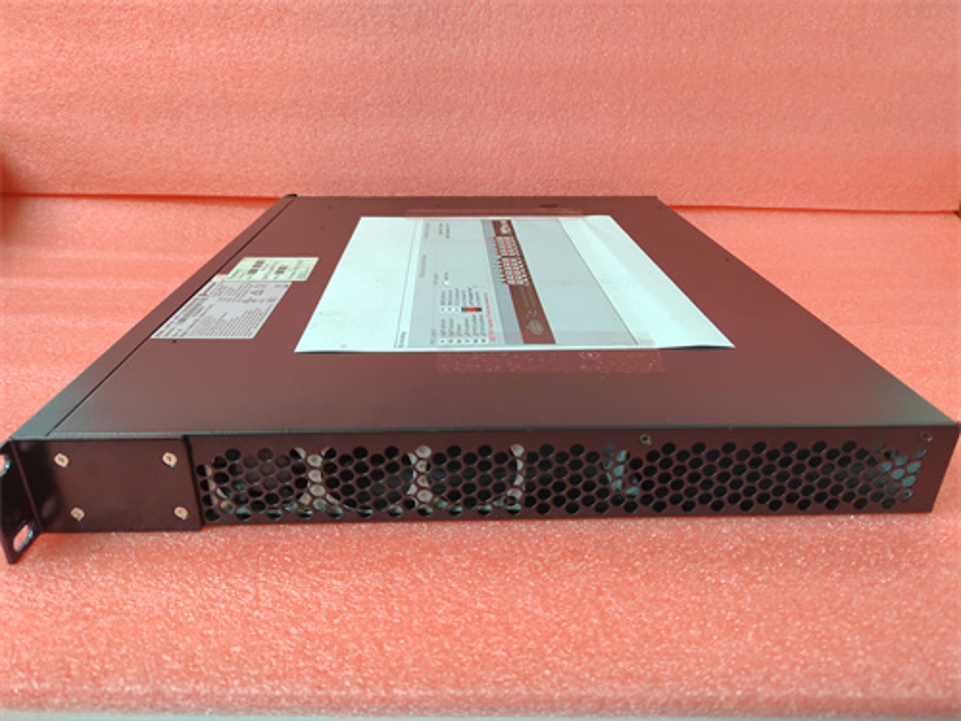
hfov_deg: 73.9
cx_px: 480
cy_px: 360
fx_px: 639
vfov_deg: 58.9
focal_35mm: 23
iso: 2116
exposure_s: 1/50
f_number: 1.9
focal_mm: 5.52
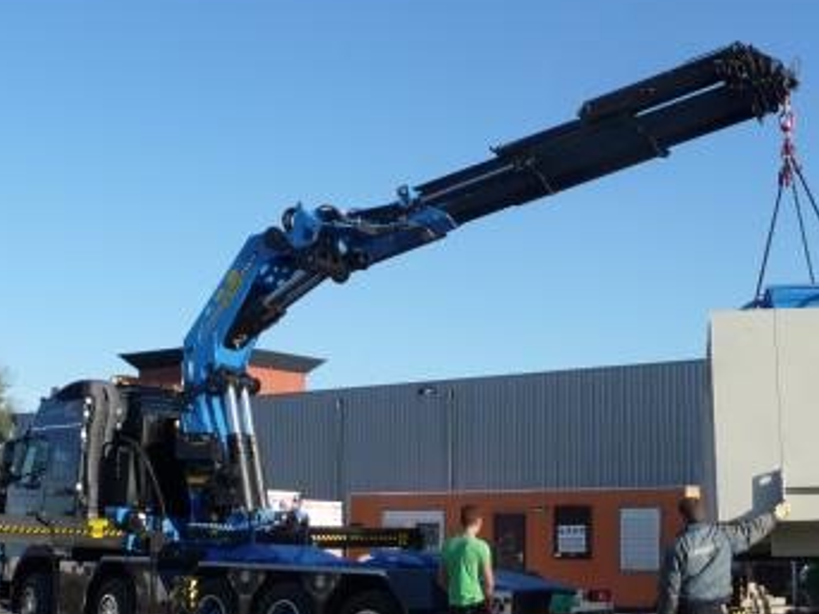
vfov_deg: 26.1
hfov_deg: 34.3
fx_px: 1324
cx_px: 475
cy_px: 311
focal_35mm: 56
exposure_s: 1/800
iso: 100
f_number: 3.5
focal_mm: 5.3
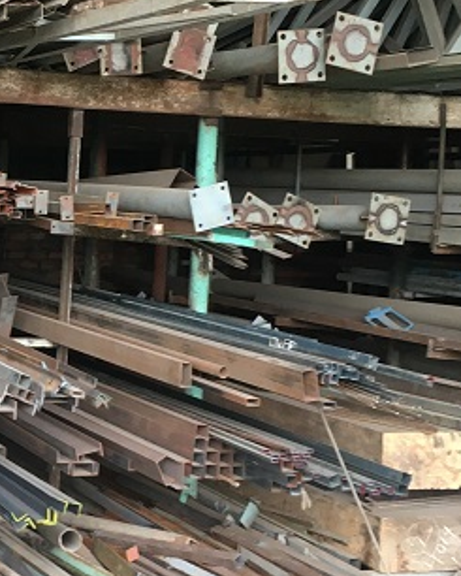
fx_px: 1261
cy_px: 277
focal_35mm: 74
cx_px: -83
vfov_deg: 25.7
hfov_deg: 19.6
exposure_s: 1/33
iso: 80
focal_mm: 4.15
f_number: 2.2
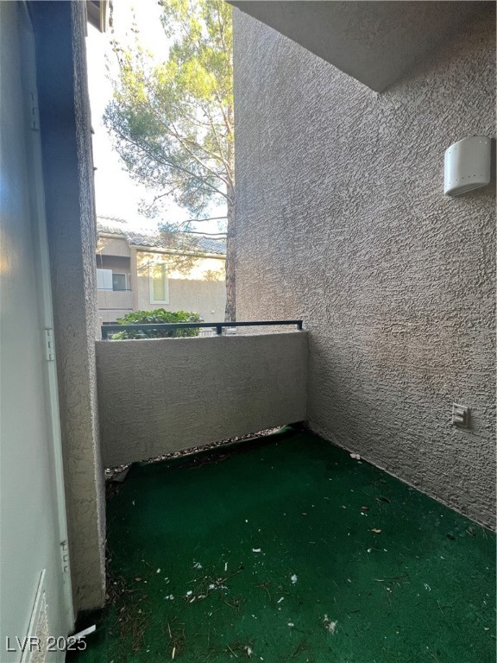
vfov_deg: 106.2
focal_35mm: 13
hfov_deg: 89.9
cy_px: 332
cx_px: 248
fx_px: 249
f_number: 1.8
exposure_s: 1/99
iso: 100
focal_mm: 1.57
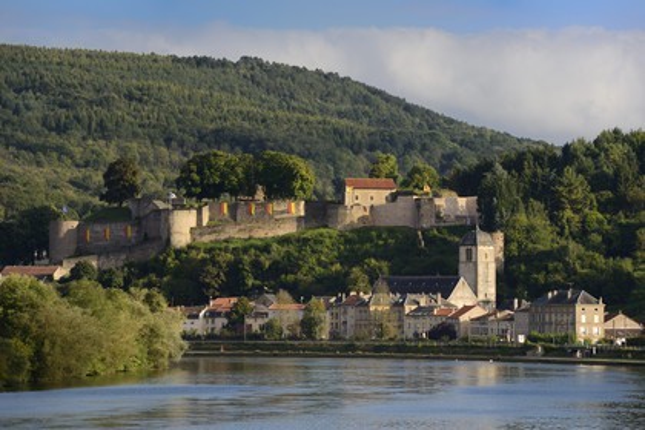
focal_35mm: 200
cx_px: 322
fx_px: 3583
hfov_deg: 10.3
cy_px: 215
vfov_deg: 6.9
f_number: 10
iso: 200
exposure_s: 1/250
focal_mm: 200
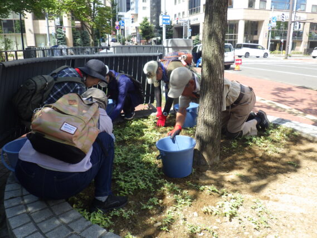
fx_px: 256
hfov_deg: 63.4
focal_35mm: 28
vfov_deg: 49.8
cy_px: 119
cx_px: 158
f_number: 4.2
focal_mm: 5
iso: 125
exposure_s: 1/320
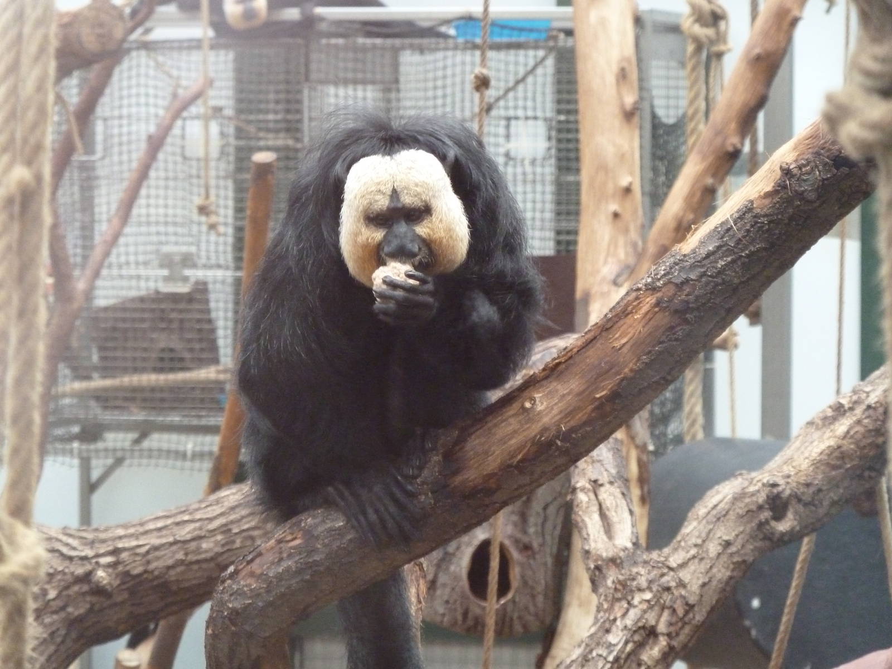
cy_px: 334
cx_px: 446
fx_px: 4690
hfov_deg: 10.9
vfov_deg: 8.2
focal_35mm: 182
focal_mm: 29.9
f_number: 4.5
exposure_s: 1/50
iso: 800
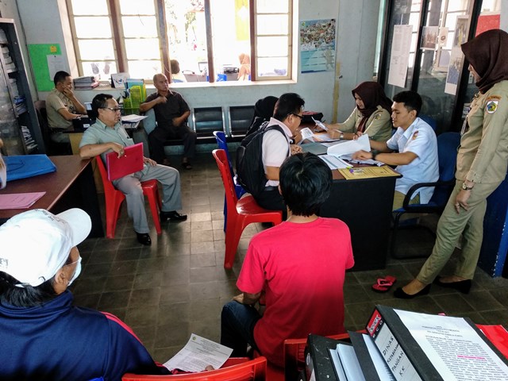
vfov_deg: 53.1
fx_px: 382
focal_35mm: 26
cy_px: 190
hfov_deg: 67.3
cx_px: 254
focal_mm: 3.81
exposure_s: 1/25
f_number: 2.2
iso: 400
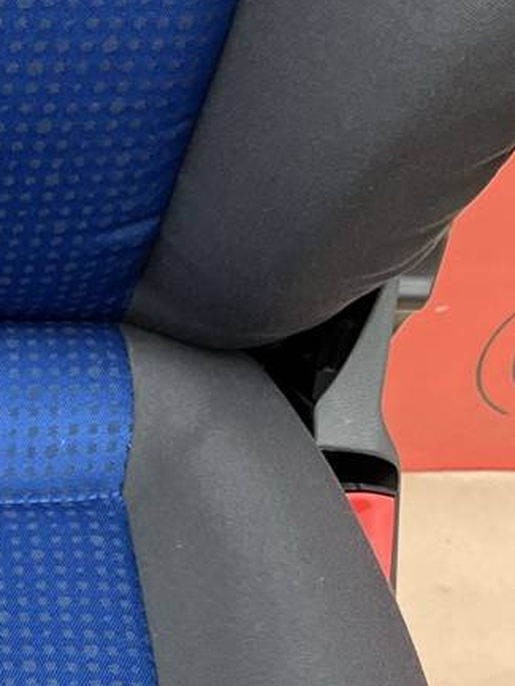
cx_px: -322
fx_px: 1903
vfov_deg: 19.0
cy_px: 881
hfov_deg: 14.1
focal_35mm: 96
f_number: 1.6
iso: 125
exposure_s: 1/121
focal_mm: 5.1
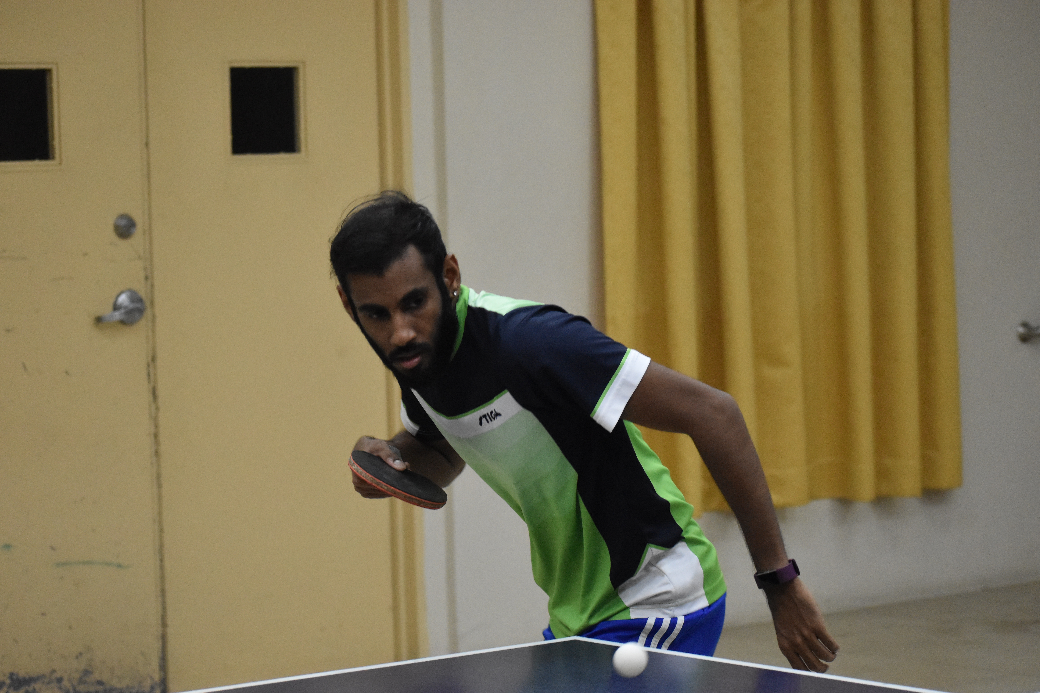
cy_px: 356
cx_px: 538
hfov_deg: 16.5
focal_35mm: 124
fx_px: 3582
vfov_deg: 11.1
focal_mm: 78
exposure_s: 1/320
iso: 3200
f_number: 4.8
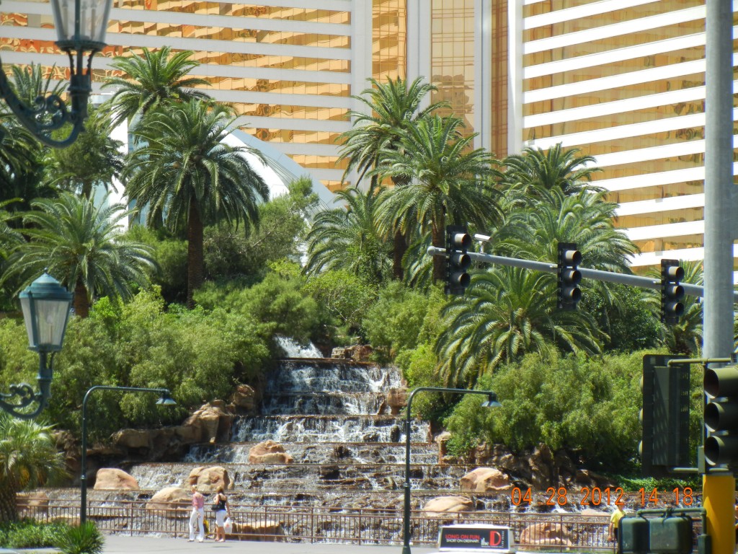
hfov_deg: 11.4
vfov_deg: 8.5
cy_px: 277
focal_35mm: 174
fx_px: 3710
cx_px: 369
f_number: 4.6
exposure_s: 1/460
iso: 160
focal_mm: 31.4
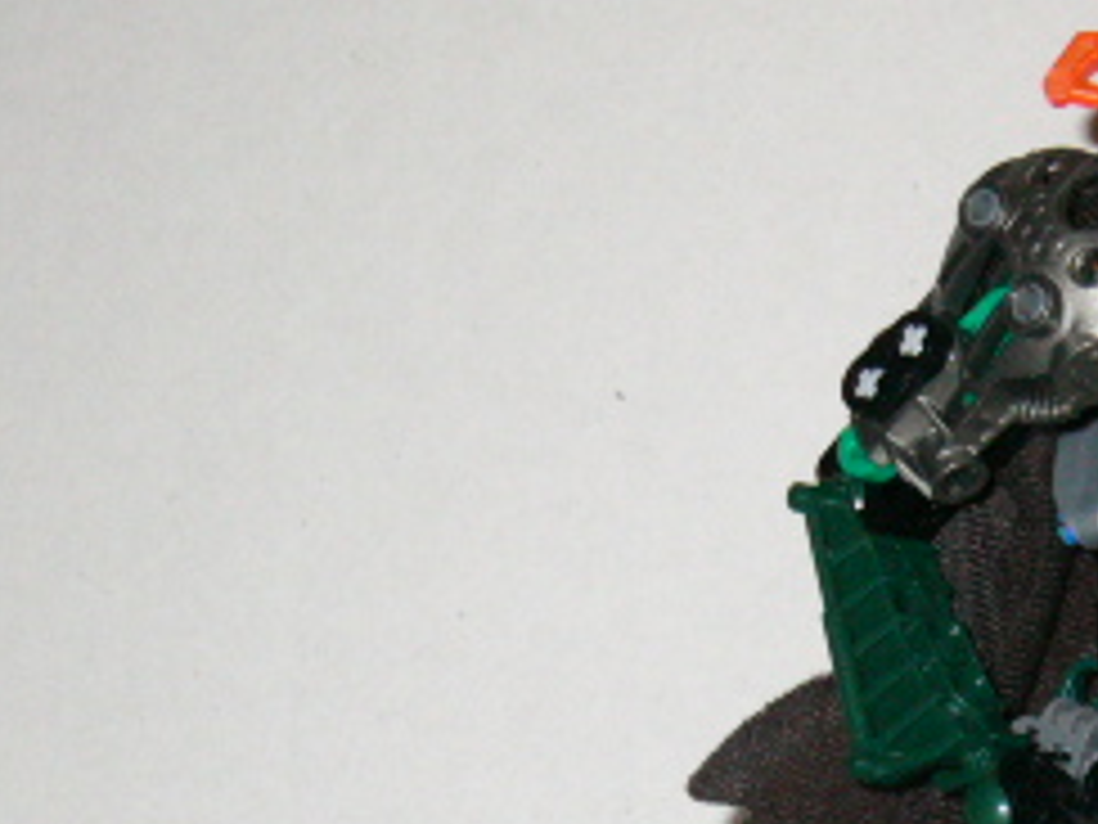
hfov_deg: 13.9
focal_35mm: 139
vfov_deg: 10.6
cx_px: 1202
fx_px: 4409
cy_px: 788
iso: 200
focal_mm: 8.8
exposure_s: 1/60
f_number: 3.4
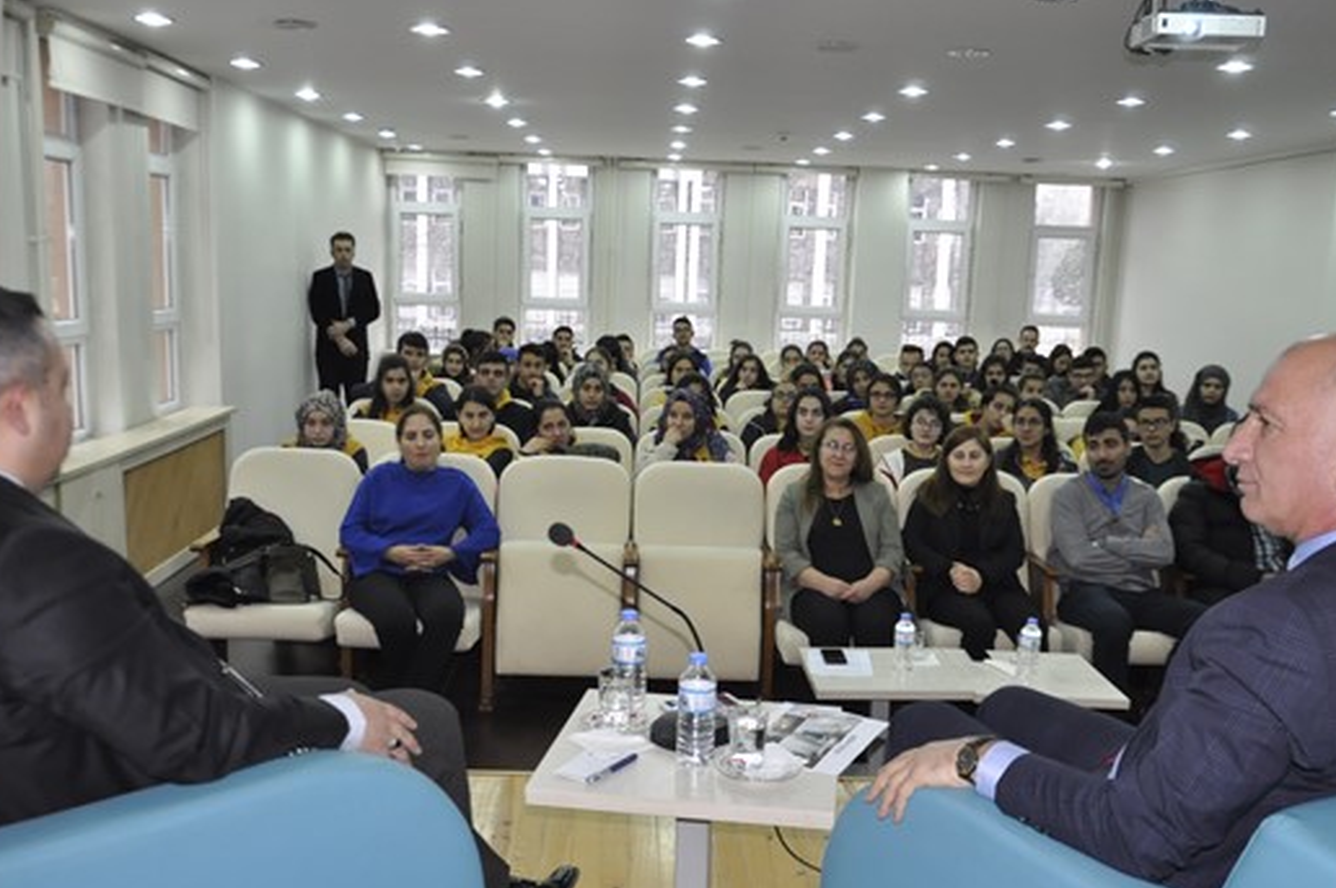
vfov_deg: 38.7
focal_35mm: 34
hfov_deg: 55.8
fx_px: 1261
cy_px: 505
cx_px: 678
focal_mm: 18
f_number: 3.5
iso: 800
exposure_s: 1/60
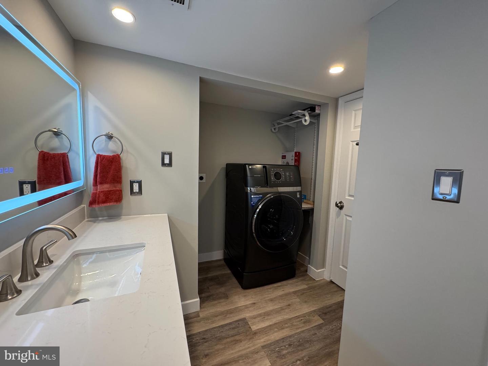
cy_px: 183
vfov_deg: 85.7
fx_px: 197
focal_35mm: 14
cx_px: 244
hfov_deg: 102.1
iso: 250
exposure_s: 1/120
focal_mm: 2.22
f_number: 2.2
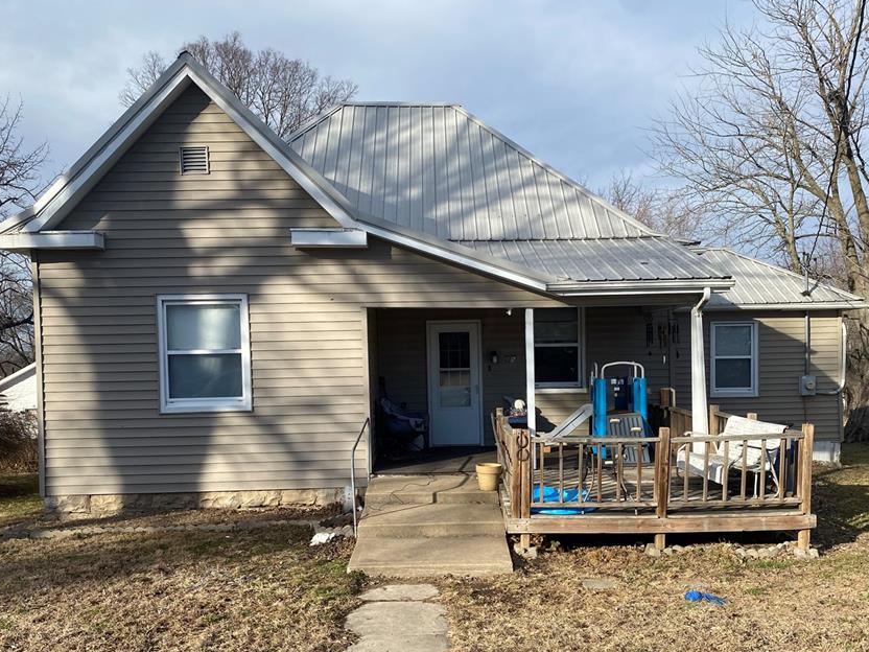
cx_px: 451
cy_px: 376
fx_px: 803
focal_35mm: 32
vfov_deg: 44.0
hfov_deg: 56.8
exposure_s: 1/2183
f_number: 1.8
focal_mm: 4.25
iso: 32
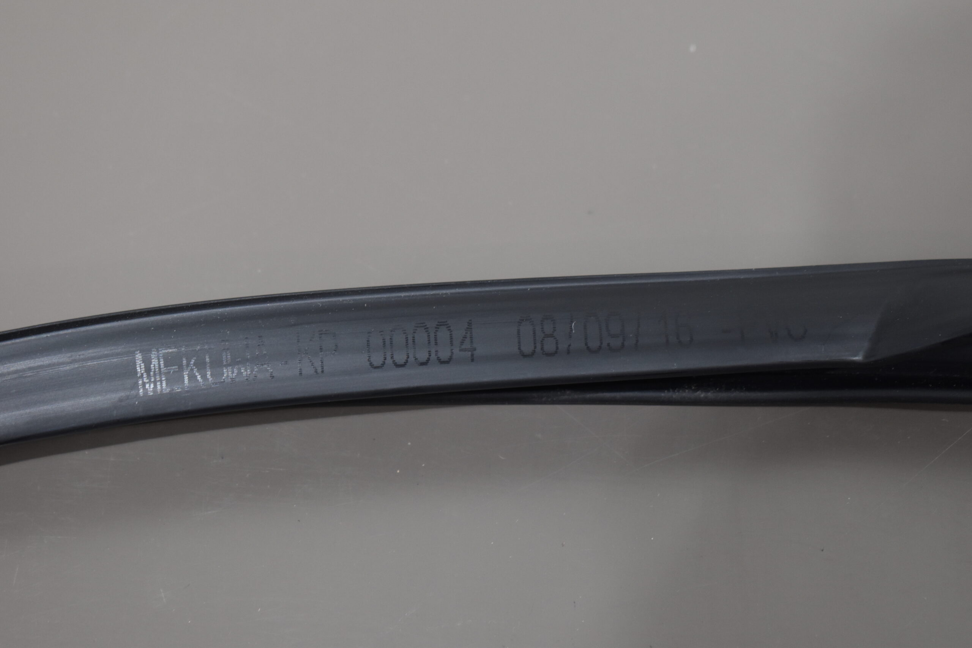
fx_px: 2227
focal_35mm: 82
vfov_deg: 16.6
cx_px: 486
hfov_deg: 24.6
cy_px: 324
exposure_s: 1/60
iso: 1000
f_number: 5.6
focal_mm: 55
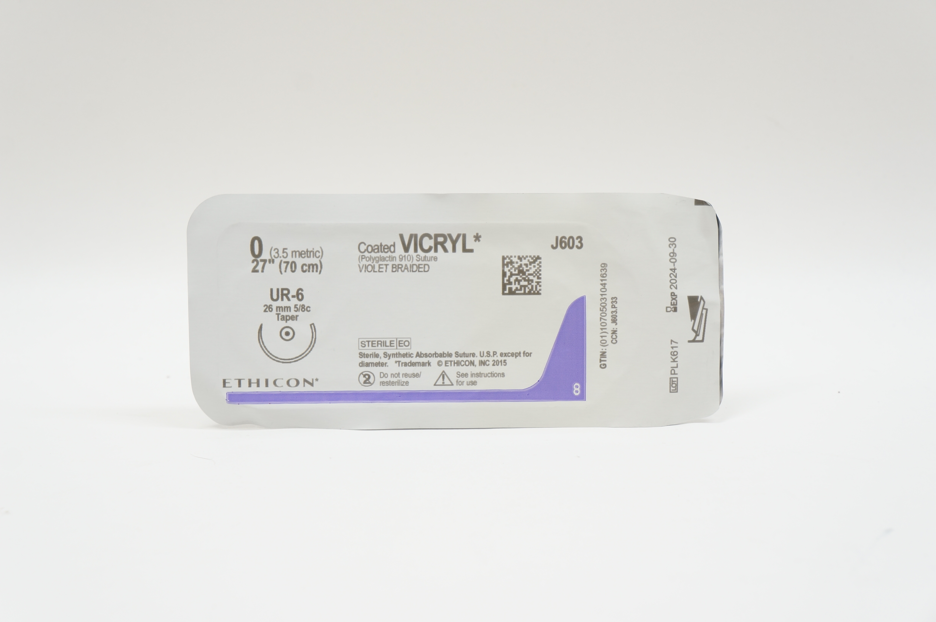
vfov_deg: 28.9
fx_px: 1208
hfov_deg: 42.4
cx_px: 468
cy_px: 311
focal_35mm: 46
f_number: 7.1
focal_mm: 31
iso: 400
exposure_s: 1/40
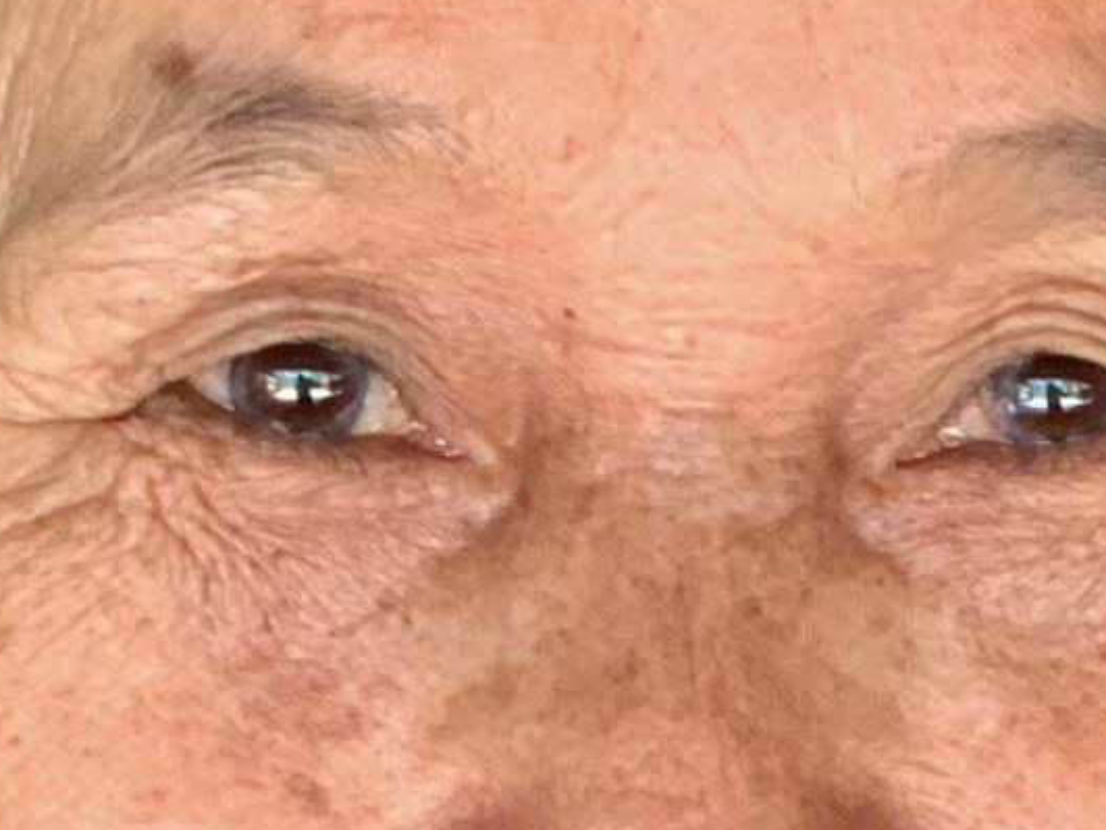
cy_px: 674
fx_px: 3195
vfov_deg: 14.7
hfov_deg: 19.6
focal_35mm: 100
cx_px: 701
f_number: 2.4
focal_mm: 6
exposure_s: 1/70
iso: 125
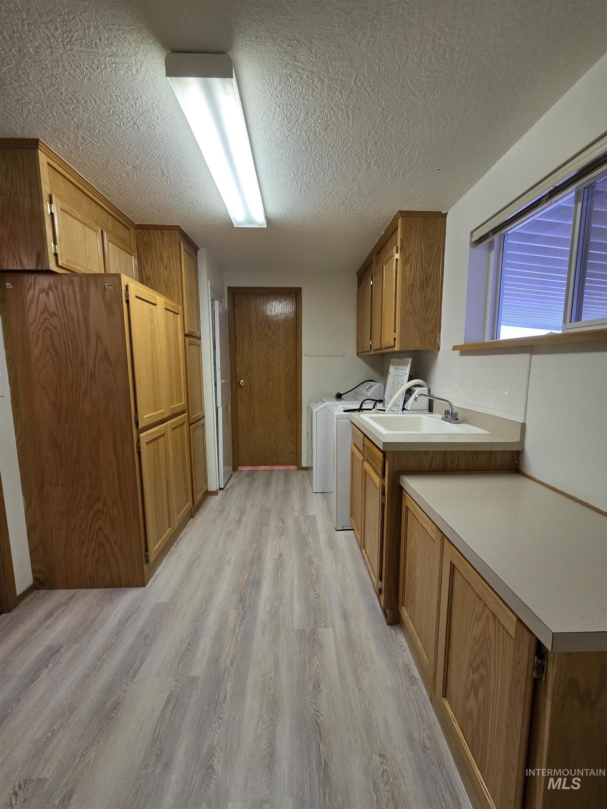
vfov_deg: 106.2
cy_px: 404
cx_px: 304
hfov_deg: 89.9
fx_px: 304
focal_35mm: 13
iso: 160
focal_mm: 2.2
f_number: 2.2
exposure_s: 1/60
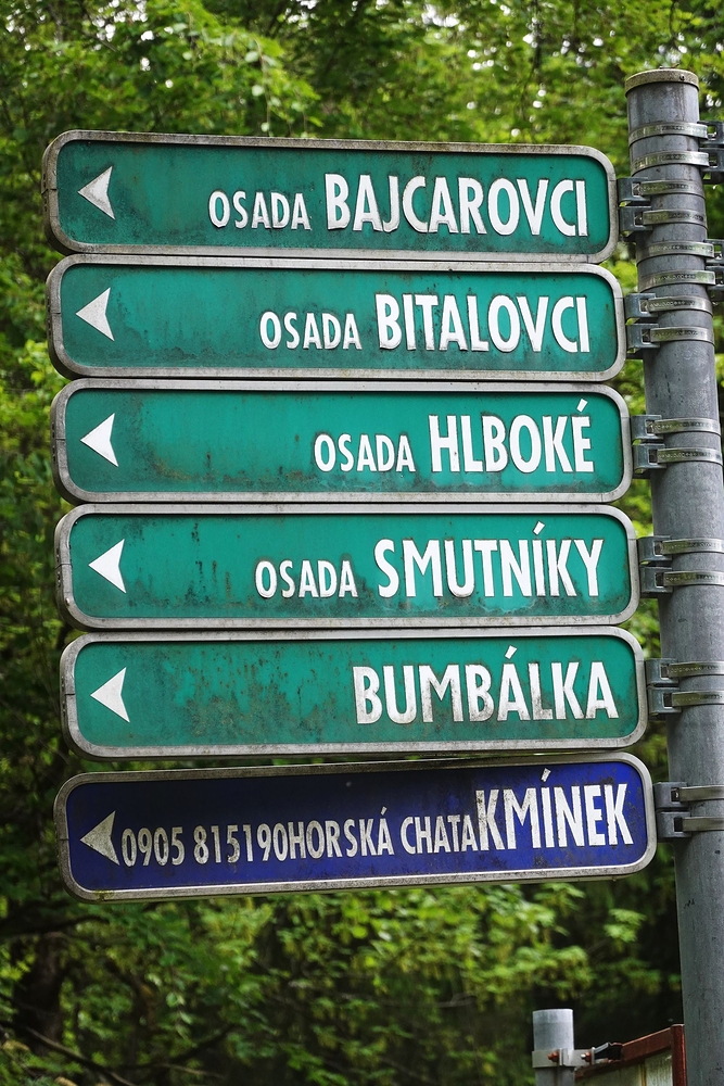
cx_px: 362
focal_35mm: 145
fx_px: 4372
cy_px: 543
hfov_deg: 9.5
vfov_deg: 14.2
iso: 400
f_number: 4.5
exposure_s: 1/160
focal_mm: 52.59
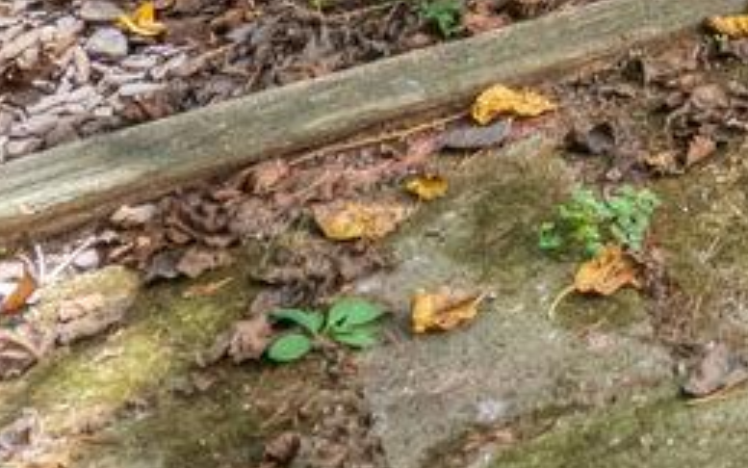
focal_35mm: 129
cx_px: 1926
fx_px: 2630
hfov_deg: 12.1
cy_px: -1384
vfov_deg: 7.4
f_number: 8
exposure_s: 1/60
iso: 800
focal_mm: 16
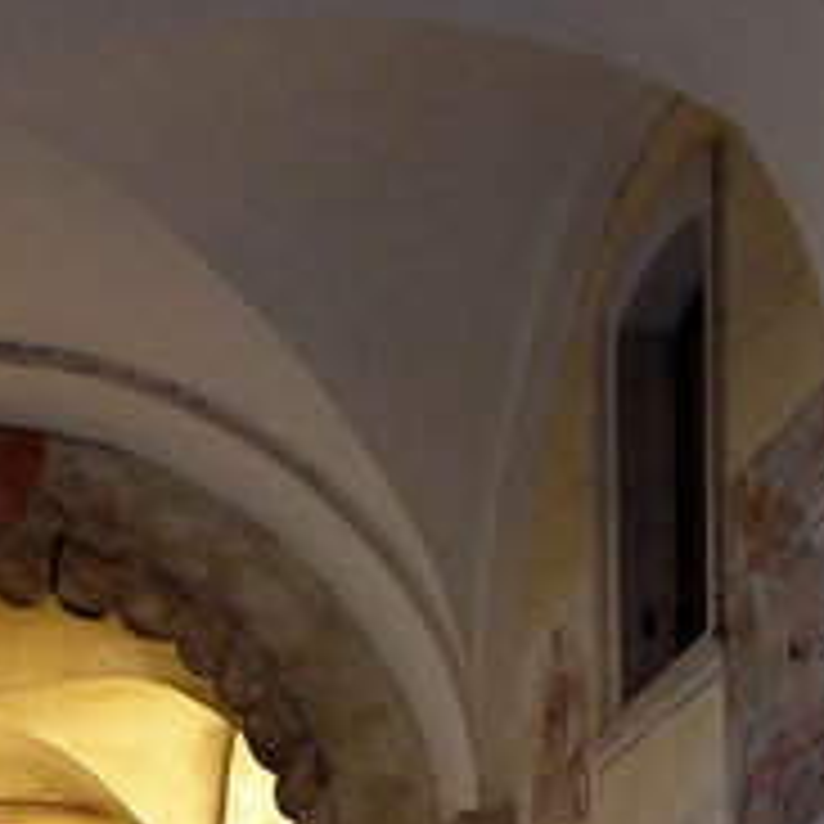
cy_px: 923
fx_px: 2424
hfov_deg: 18.6
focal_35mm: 90
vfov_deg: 18.5
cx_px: -63
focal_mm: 5.4
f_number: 3.5
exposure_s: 1/160
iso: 400
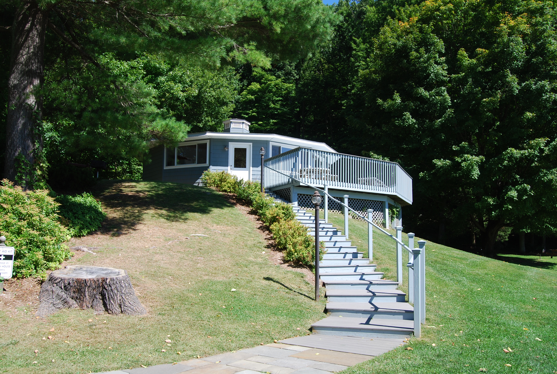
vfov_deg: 43.8
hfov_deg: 61.8
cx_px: 278
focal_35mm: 30
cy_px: 187
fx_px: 465
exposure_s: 1/160
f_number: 8
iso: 100
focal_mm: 20
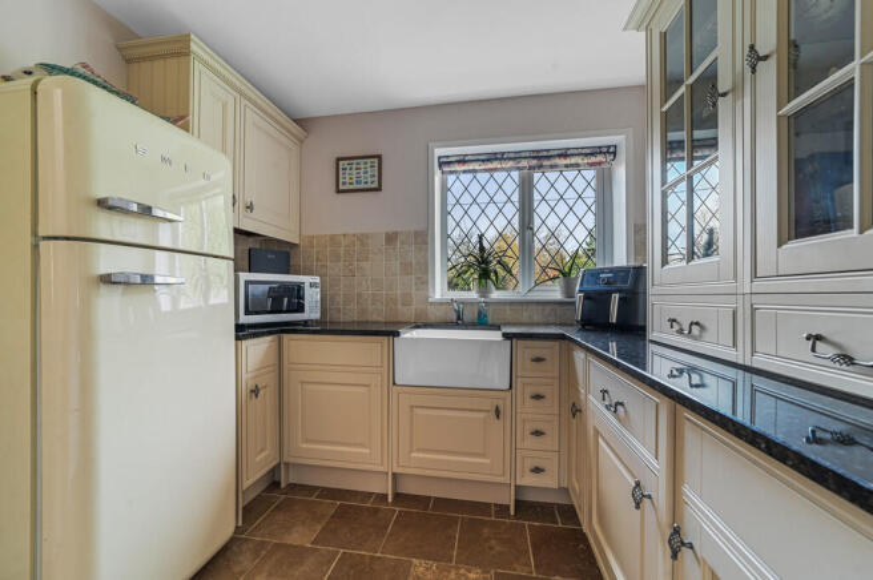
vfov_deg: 81.1
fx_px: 339
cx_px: 436
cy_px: 290
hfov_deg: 104.3
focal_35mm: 14
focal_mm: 14
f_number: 8
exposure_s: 1/2
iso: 400
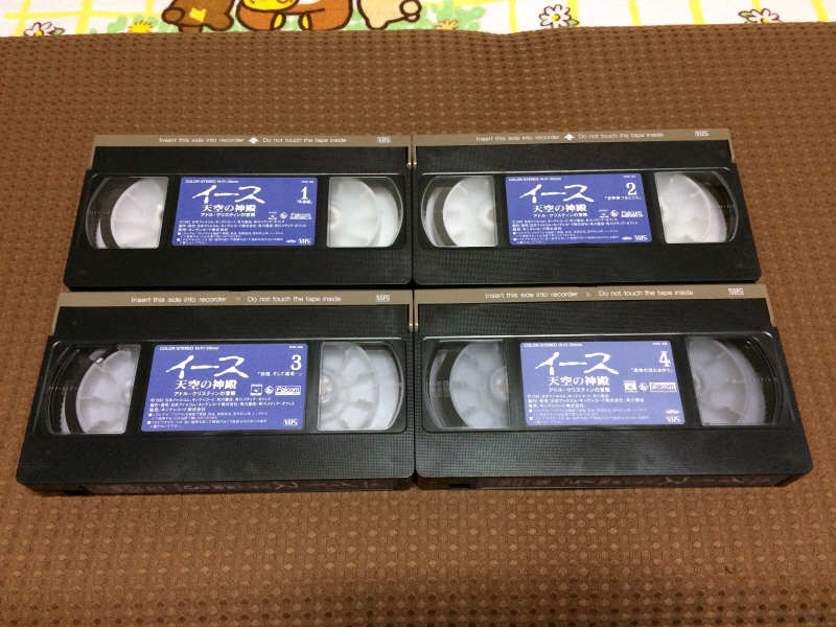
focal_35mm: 29
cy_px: 314
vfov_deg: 48.2
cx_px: 418
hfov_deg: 61.7
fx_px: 700
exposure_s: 1/24
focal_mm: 4.15
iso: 320
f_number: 2.2
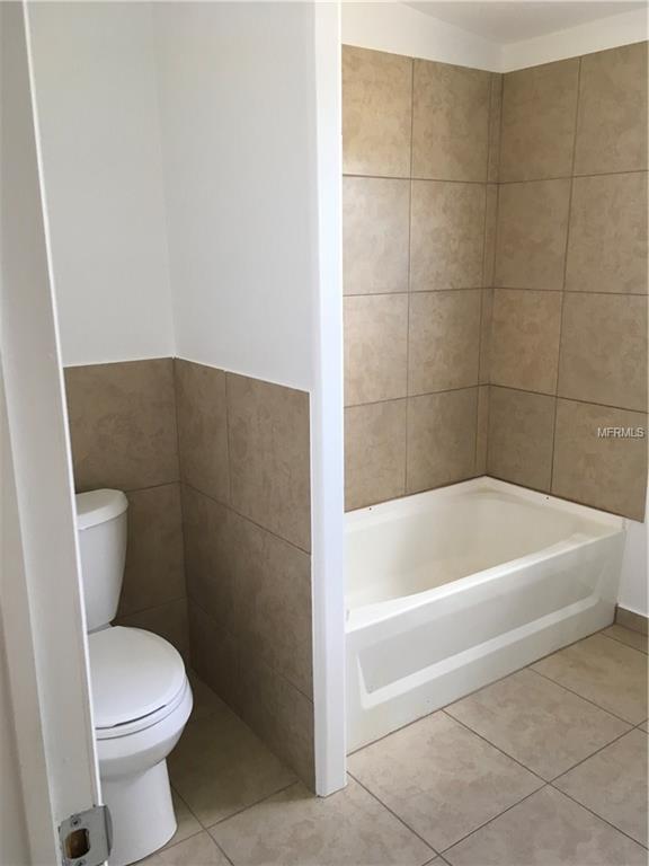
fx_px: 725
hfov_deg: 48.2
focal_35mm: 29
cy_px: 433
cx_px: 324
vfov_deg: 61.7
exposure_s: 1/30
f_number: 2.2
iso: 32
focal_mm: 4.15
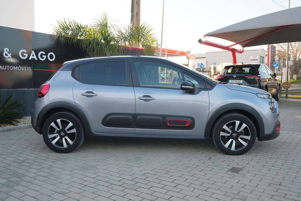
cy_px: 100
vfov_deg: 38.9
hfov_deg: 55.8
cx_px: 150
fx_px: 284
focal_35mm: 34
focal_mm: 22.8
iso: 500
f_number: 8
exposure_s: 1/100
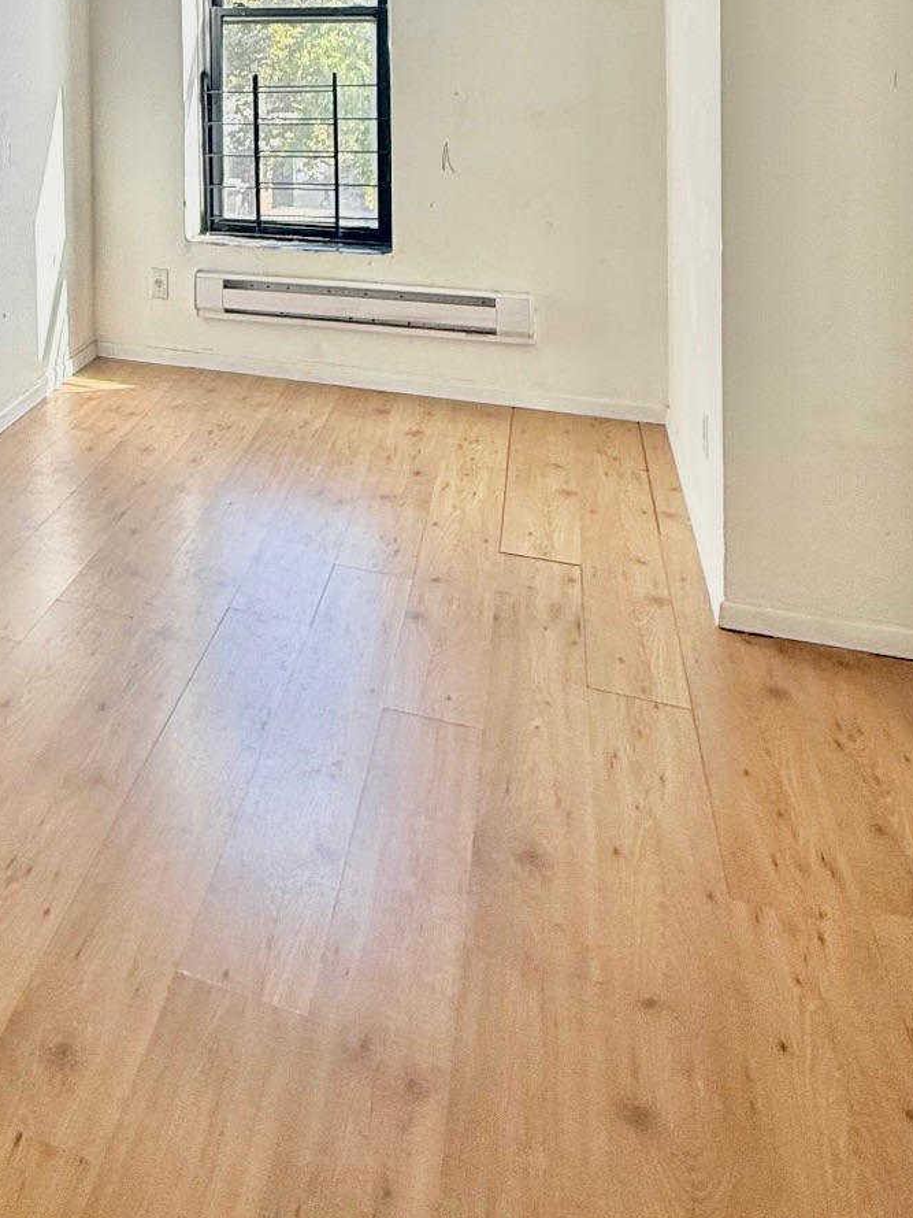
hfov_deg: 38.2
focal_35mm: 34
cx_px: 48
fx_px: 1195
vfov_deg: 46.4
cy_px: 37
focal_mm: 2.22
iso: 64
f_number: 2.2
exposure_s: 1/262
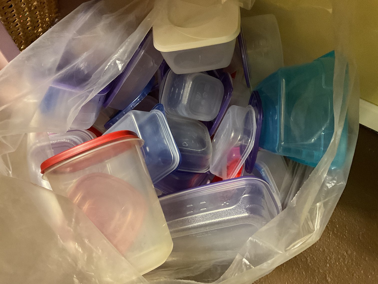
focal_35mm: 29
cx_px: 189
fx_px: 317
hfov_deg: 61.7
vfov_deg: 48.2
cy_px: 142
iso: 400
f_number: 1.8
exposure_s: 1/30
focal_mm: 3
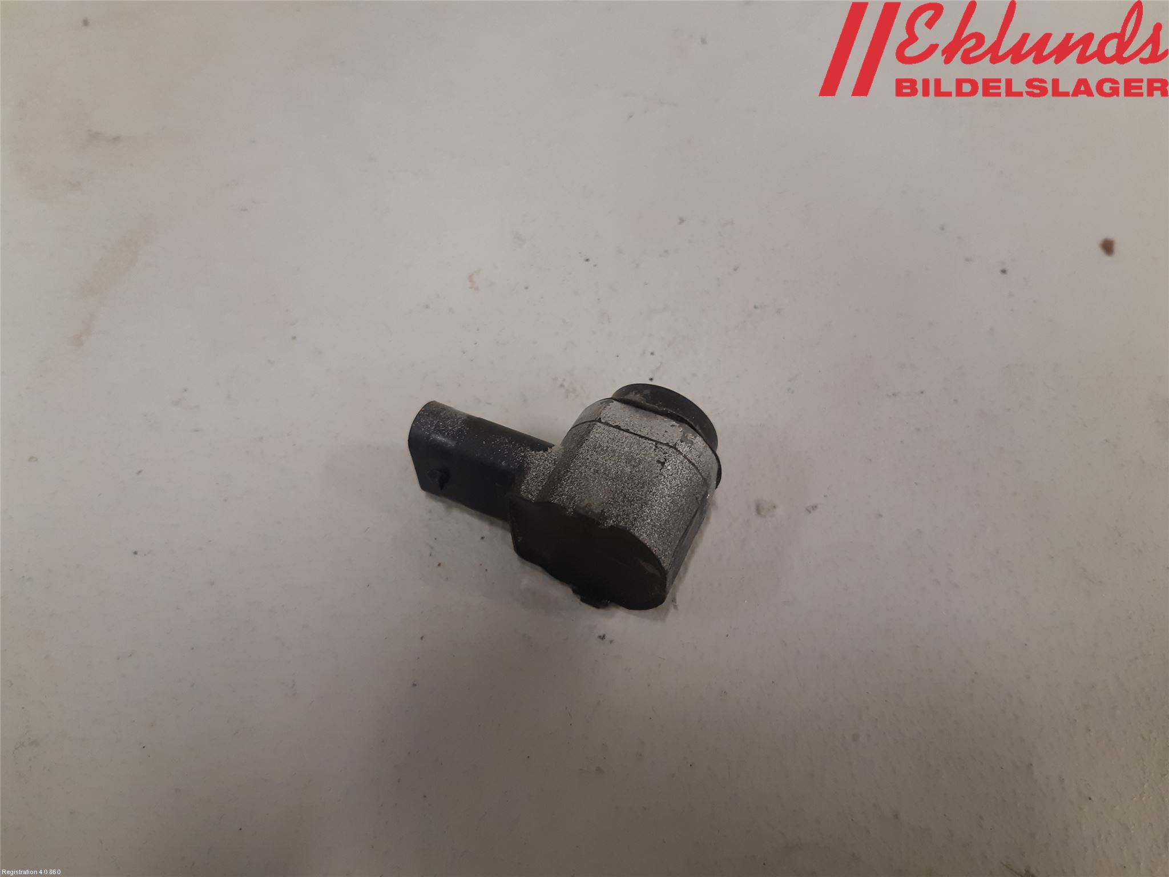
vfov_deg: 53.1
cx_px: 584
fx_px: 878
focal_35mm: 26
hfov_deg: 67.3
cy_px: 438
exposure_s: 1/50
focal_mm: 3.93
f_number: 1.7
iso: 125
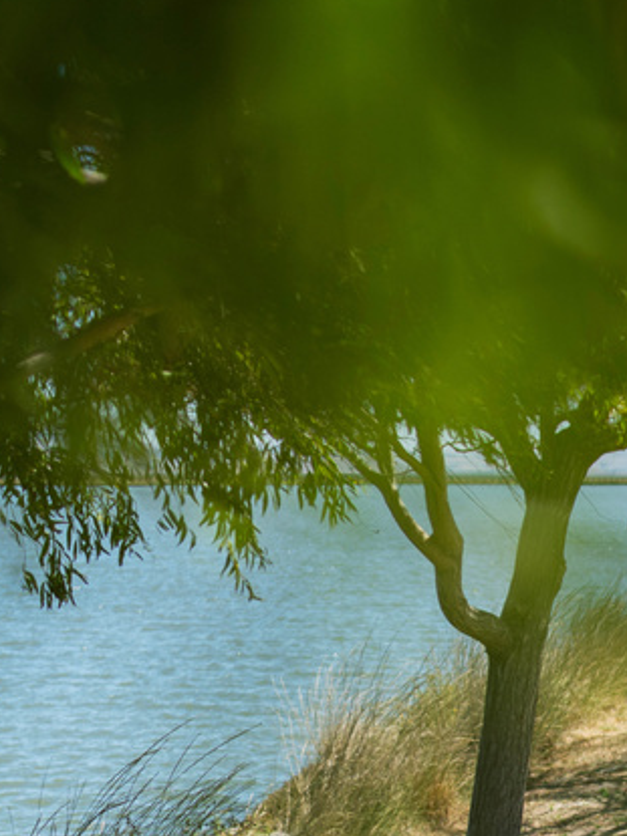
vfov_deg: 23.4
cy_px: 609
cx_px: 728
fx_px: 2006
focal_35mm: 83
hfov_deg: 17.1
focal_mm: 35
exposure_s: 1/10000
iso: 250
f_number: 1.4
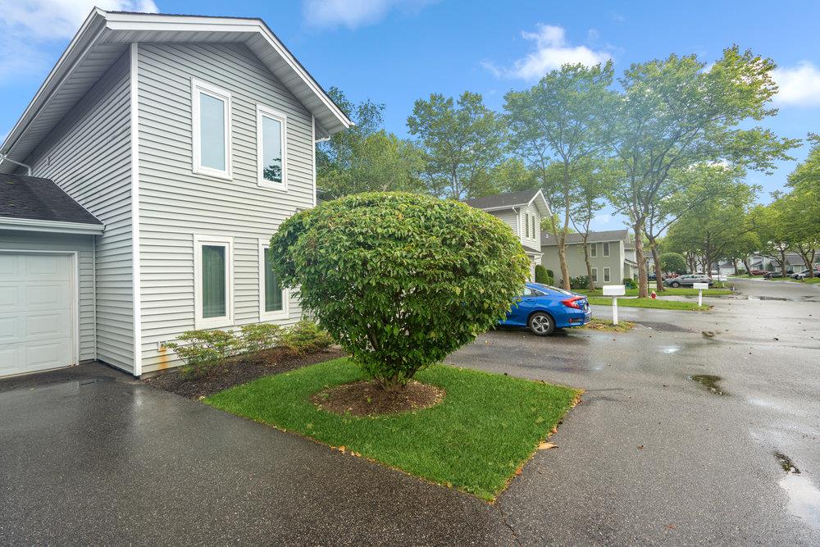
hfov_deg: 96.7
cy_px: 274
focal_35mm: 16
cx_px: 410
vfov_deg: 73.8
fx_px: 364
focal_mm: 16
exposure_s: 1/200
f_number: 5.6
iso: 200
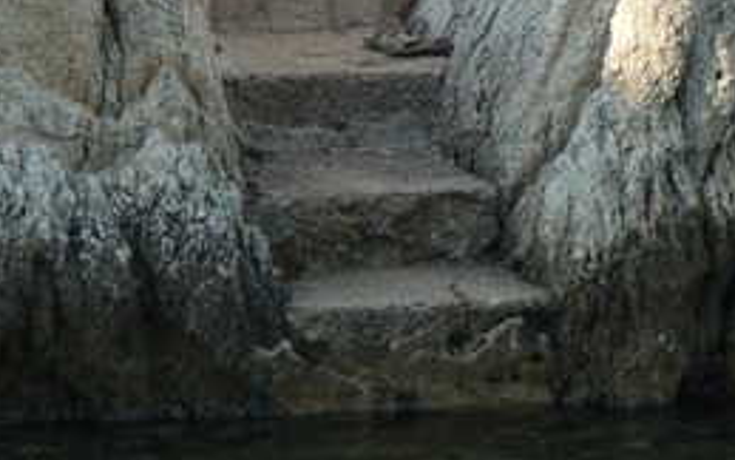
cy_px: 102
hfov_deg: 5.1
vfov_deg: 3.2
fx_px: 8195
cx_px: 341
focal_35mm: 409
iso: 64
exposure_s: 1/100
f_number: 4
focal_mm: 26.8
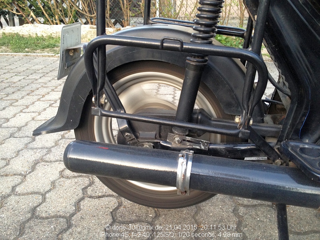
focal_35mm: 35
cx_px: 160
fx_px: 324
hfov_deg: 52.6
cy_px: 120
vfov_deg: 40.7
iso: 125
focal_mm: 4.28
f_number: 2.4
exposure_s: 1/20
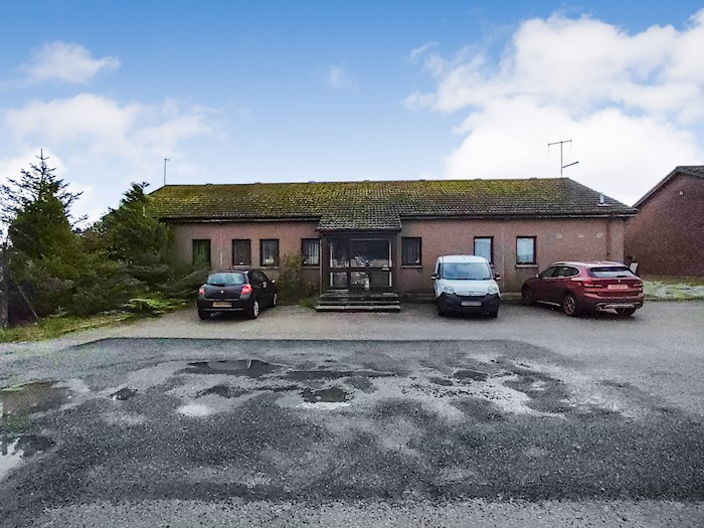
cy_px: 264
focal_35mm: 18
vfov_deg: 71.6
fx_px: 366
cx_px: 352
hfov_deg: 87.8
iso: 50
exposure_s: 1/3500
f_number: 2.2
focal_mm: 1.68
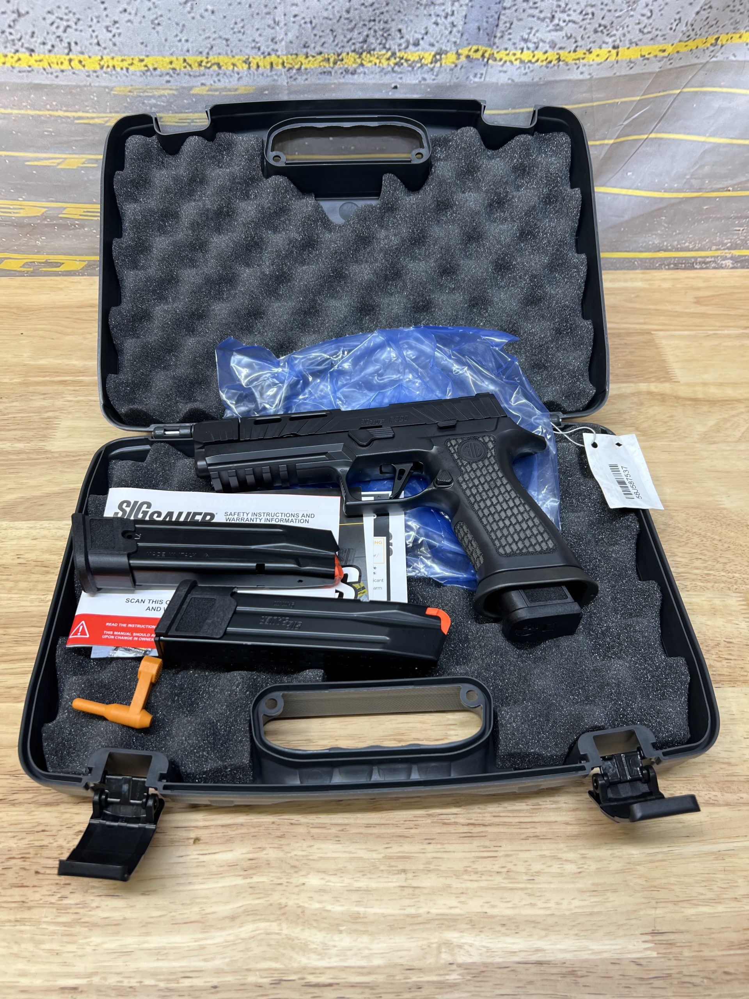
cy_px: 500
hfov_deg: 53.1
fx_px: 750
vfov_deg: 67.3
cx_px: 374
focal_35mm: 26
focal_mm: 5.7
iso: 80
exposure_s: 1/60
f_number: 1.5
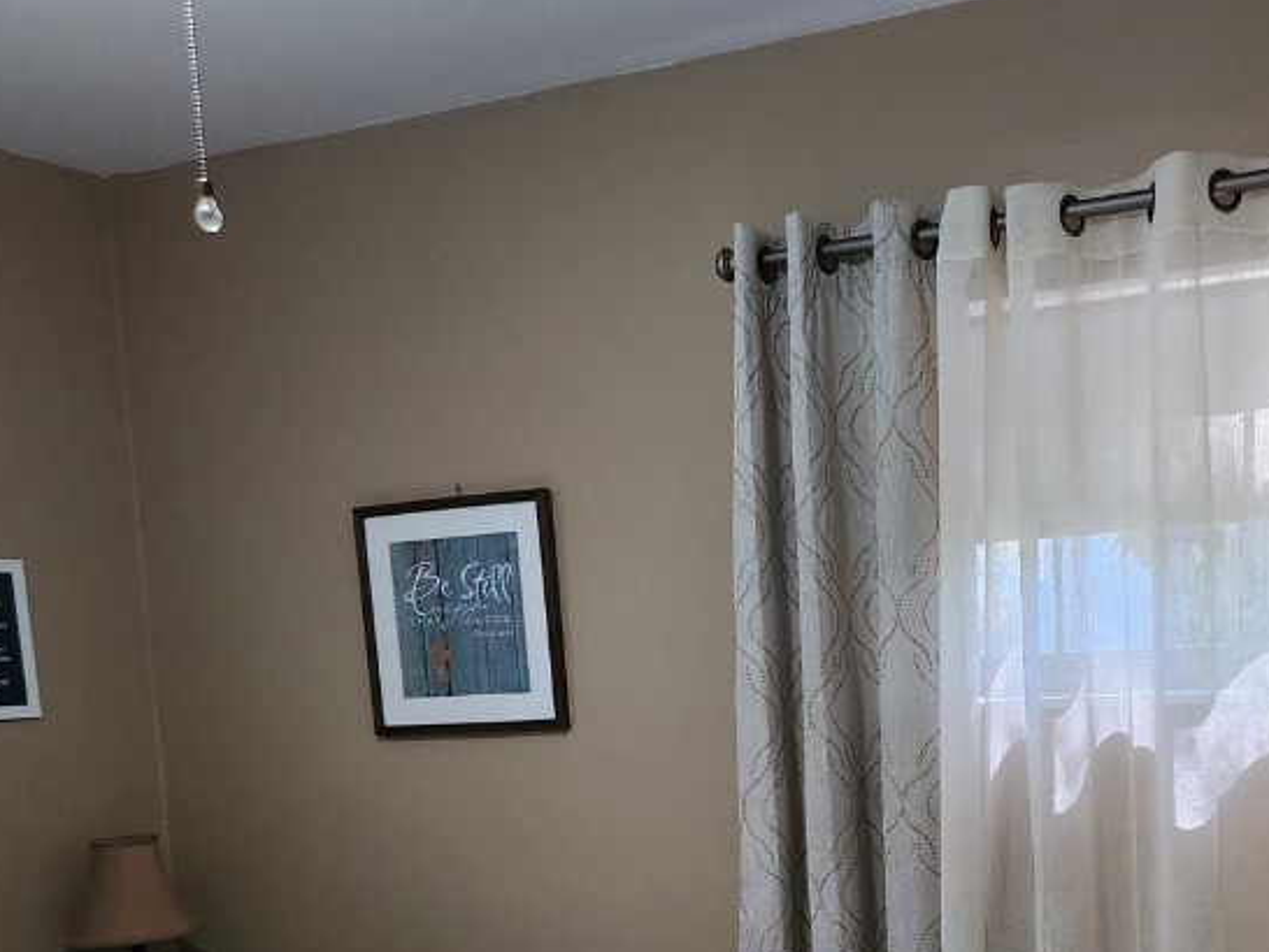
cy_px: 836
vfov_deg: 30.9
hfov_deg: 41.4
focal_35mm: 45
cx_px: 876
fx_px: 1650
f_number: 1.8
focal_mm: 5
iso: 800
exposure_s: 1/120
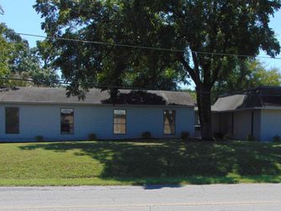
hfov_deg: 37.8
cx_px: 183
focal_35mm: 50
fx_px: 406
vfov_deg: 28.9
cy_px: 147
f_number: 3.2
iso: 80
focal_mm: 5.8
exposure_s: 1/800
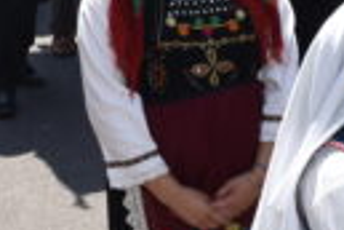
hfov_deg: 10.8
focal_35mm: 183
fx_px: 1749
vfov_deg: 7.4
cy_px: -100
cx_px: 539
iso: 320
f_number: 10
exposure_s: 1/250
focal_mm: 31
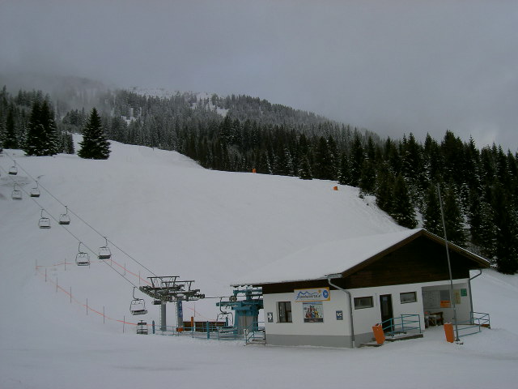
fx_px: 584
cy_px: 194
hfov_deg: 47.9
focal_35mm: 39
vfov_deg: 36.8
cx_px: 259
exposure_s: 1/345
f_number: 4.7
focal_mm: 8
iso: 100
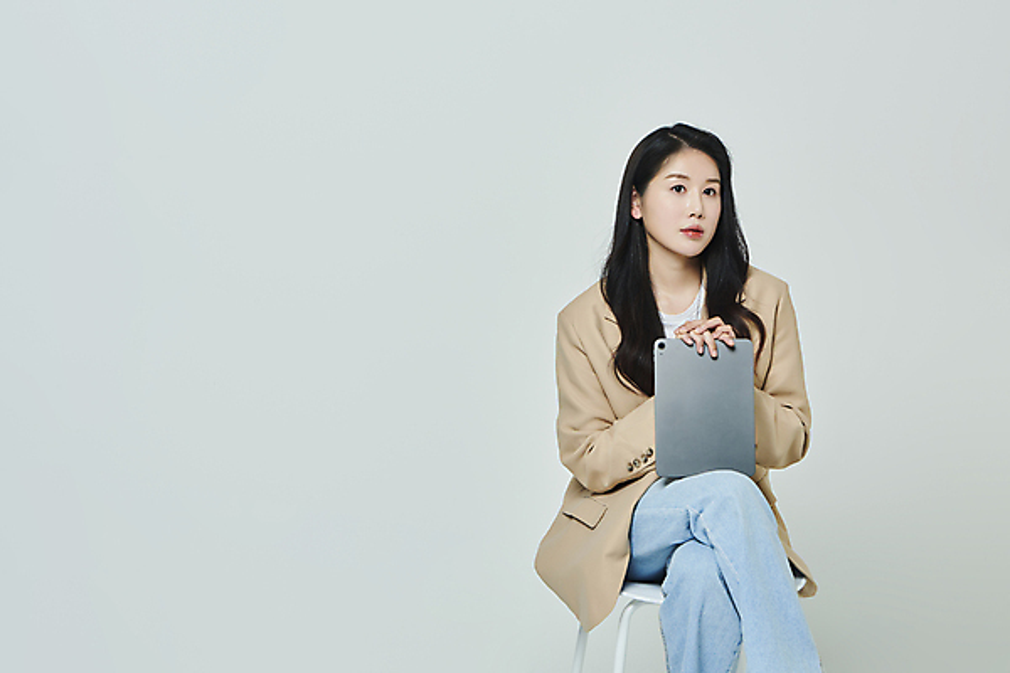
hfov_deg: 28.8
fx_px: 1964
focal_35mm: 70
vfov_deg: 19.5
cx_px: 505
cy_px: 336
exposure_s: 1/125
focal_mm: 70
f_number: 11
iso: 100
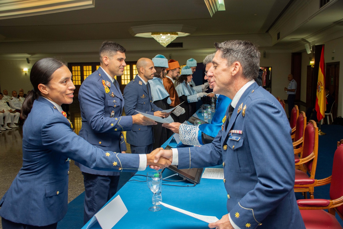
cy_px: 114
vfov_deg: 34.2
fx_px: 372
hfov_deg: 49.6
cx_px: 172
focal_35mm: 39
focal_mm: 26
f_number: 3.8
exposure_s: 1/125
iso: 640
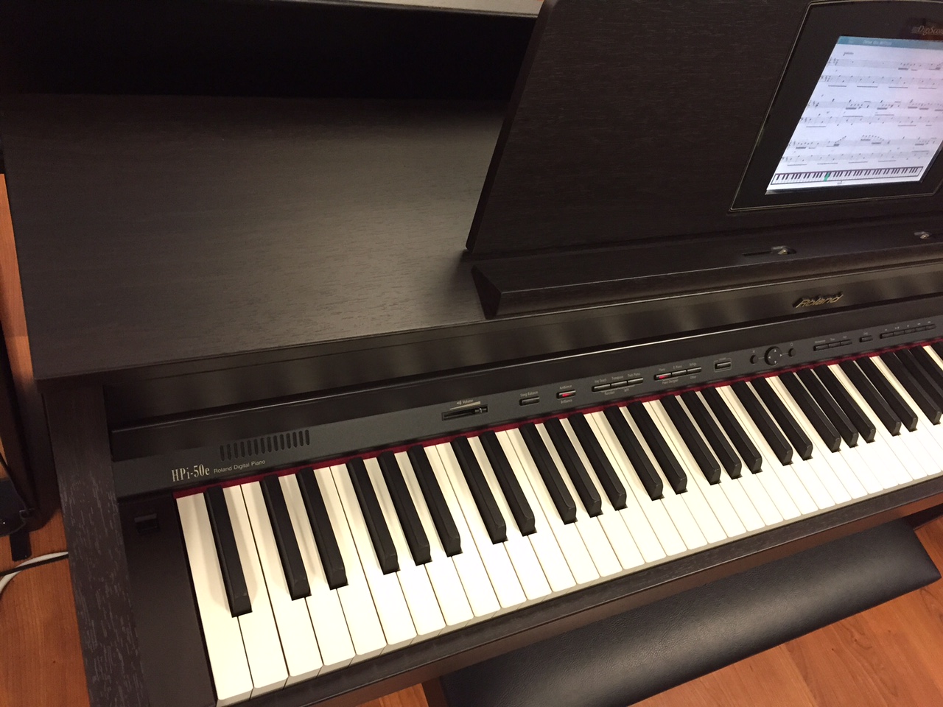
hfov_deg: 61.7
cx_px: 472
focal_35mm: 29
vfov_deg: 48.2
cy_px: 354
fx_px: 790
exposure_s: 1/30
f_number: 2.2
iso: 200
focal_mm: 4.15
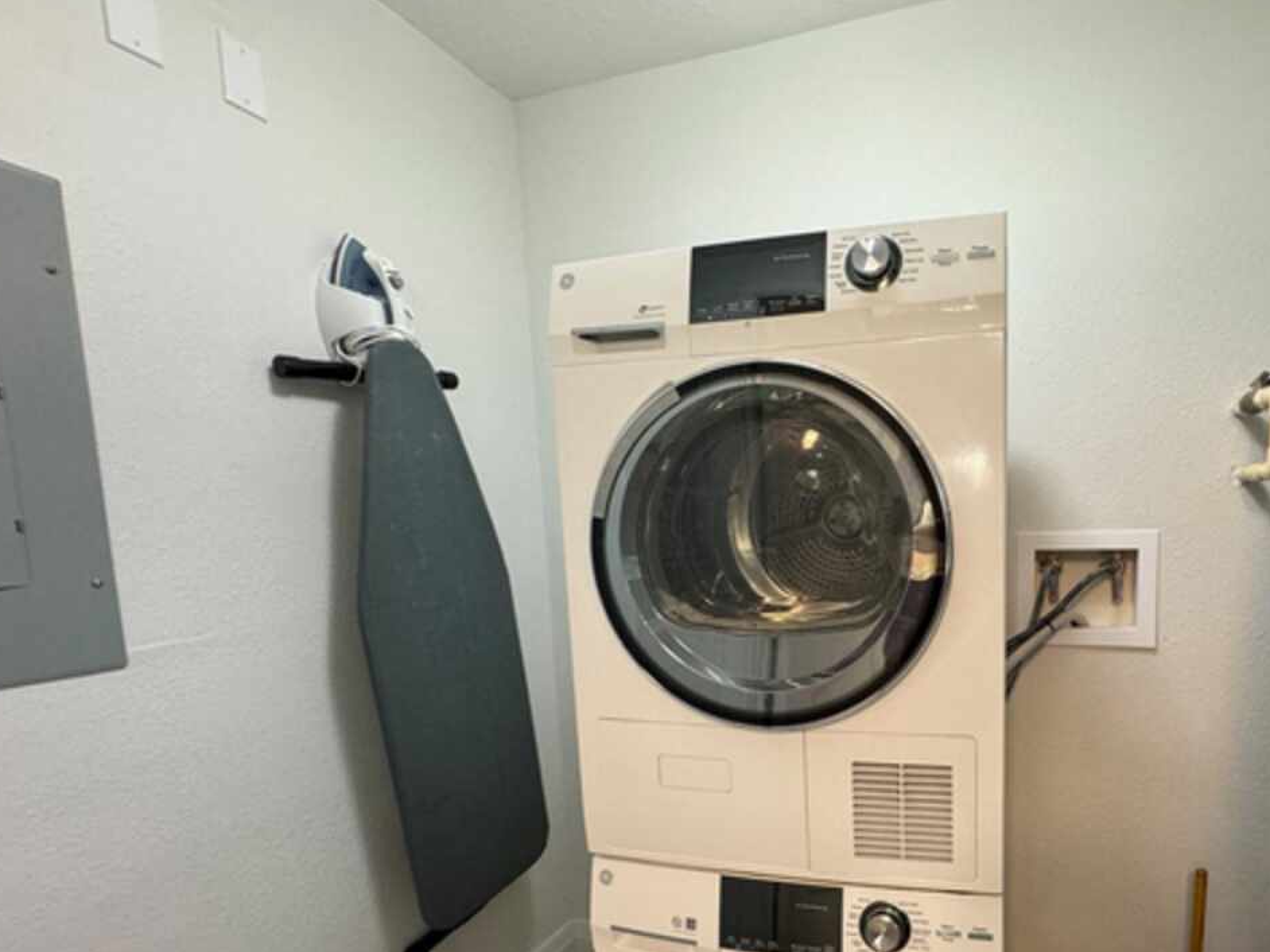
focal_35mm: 19
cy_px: 591
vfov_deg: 67.7
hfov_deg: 82.4
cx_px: 822
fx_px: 697
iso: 320
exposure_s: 1/60
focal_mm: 2.22
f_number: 2.2
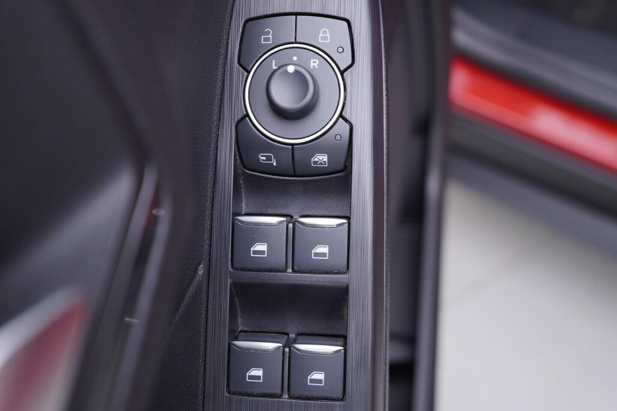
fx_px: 617
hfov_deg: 53.1
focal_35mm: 36
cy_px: 206
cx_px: 308
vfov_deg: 36.9
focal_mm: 24
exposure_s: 1/40
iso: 200
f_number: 2.8
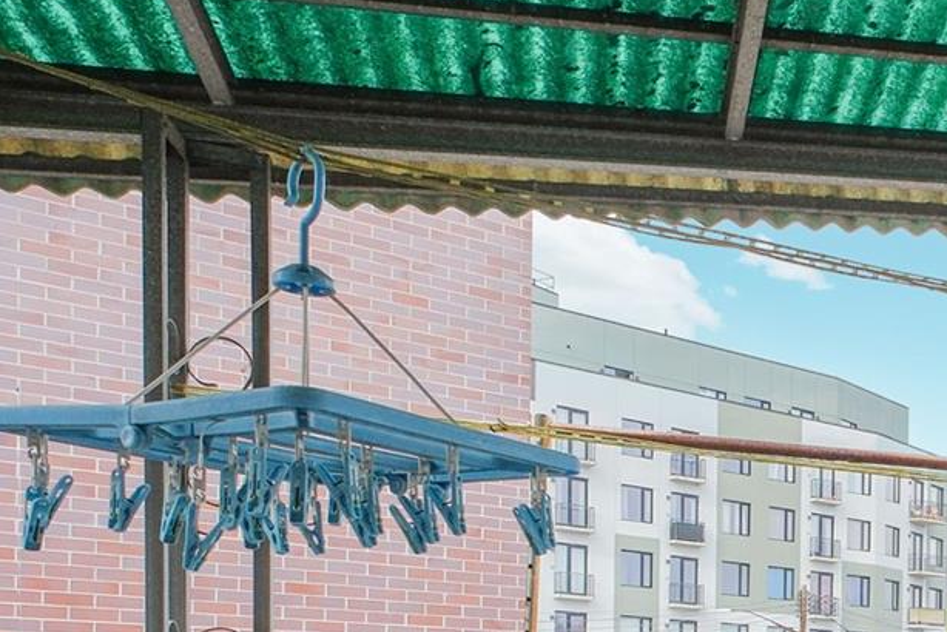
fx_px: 1316
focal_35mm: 50
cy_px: 736
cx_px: 1084
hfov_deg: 33.5
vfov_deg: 24.7
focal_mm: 10
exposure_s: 1/80
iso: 160
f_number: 8
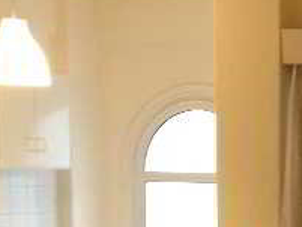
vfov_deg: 10.3
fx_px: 1213
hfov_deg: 13.7
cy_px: 346
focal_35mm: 139
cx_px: 382
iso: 80
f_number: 2.4
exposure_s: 1/20
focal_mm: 4.28
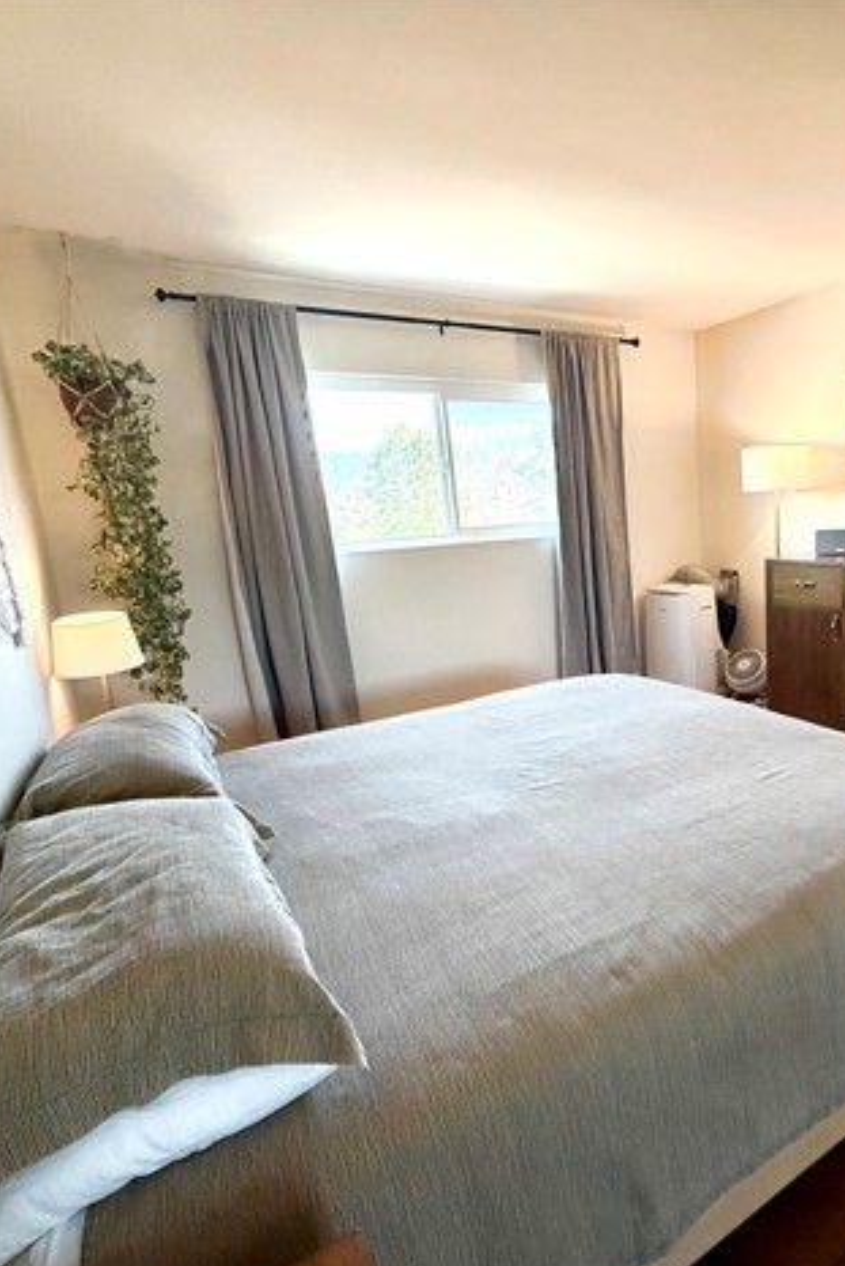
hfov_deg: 59.1
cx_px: 622
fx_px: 704
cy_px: 647
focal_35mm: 20
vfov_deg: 83.9
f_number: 2.2
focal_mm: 2.22
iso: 320
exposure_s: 1/120
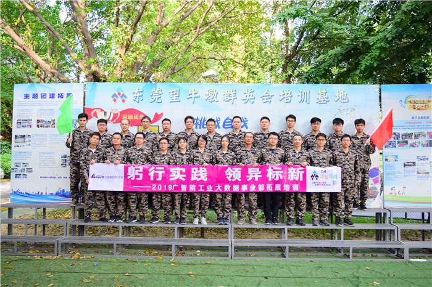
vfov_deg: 41.7
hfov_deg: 59.5
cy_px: 144
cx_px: 216
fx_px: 378
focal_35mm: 32
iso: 320
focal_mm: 21
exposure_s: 1/200
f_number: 3.8
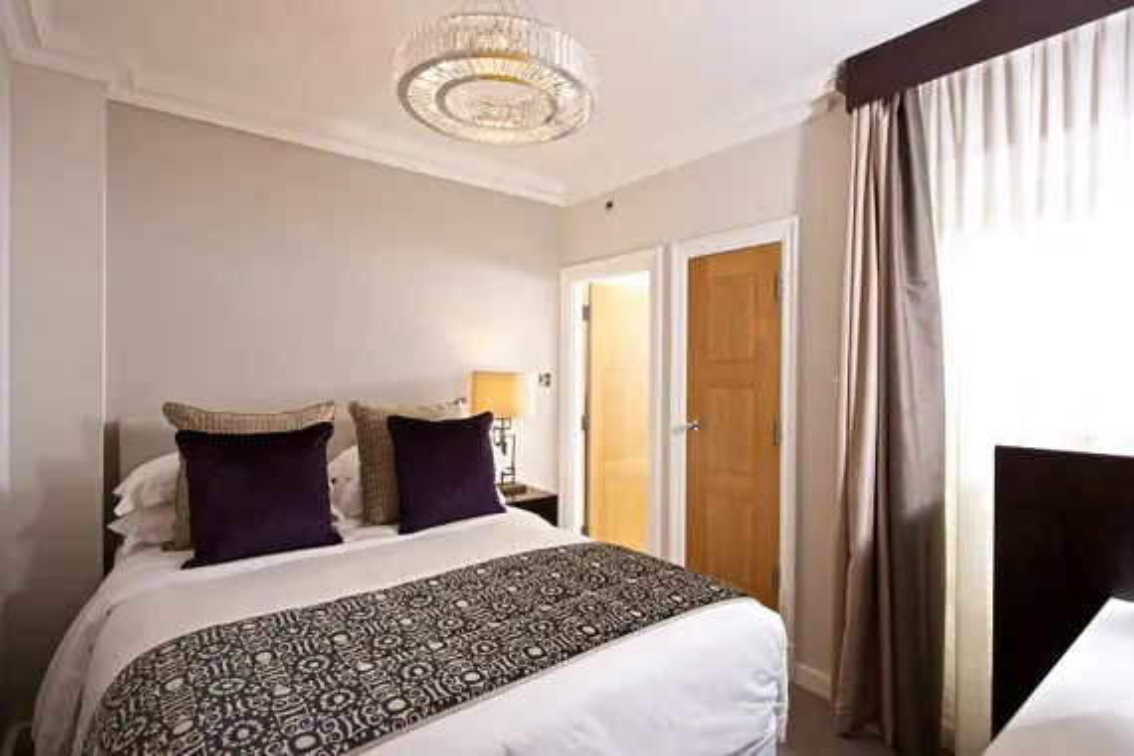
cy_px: 378
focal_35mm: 18
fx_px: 567
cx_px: 567
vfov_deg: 67.4
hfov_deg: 90.0
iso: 100
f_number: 8
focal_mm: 18
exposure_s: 1/3
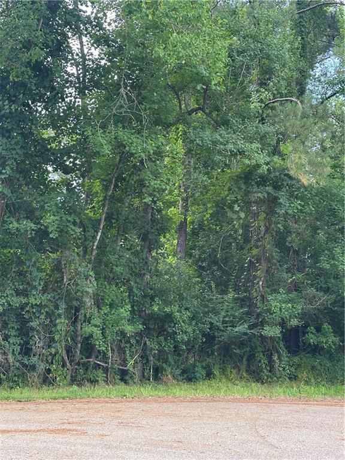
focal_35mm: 48
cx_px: 172
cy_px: 230
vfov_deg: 39.7
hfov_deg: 30.3
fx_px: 638
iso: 80
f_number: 1.78
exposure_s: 1/108
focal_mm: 6.86
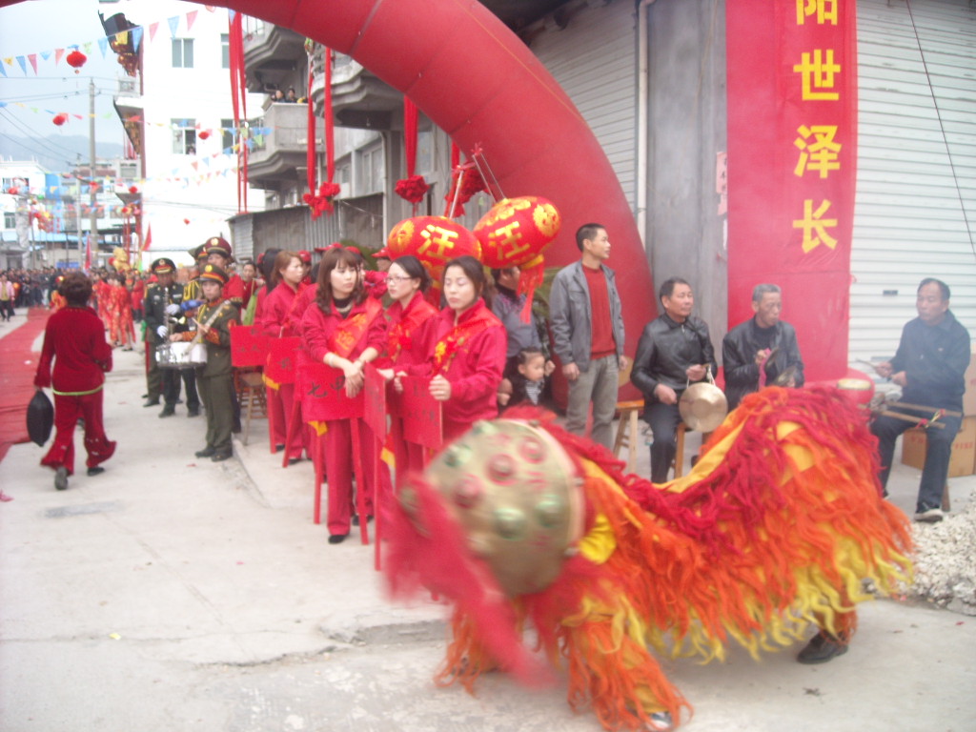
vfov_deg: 40.7
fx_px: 987
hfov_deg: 52.6
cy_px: 366
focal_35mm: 35
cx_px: 488
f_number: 2.8
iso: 87
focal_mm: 5.7
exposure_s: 1/60
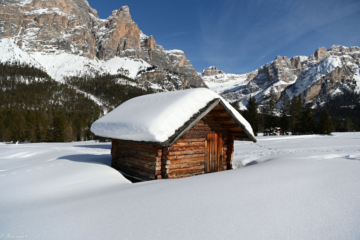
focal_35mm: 24
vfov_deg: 53.1
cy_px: 120
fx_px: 240
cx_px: 180
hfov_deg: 73.8
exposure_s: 1/2000
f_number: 4.5
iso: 100
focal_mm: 24
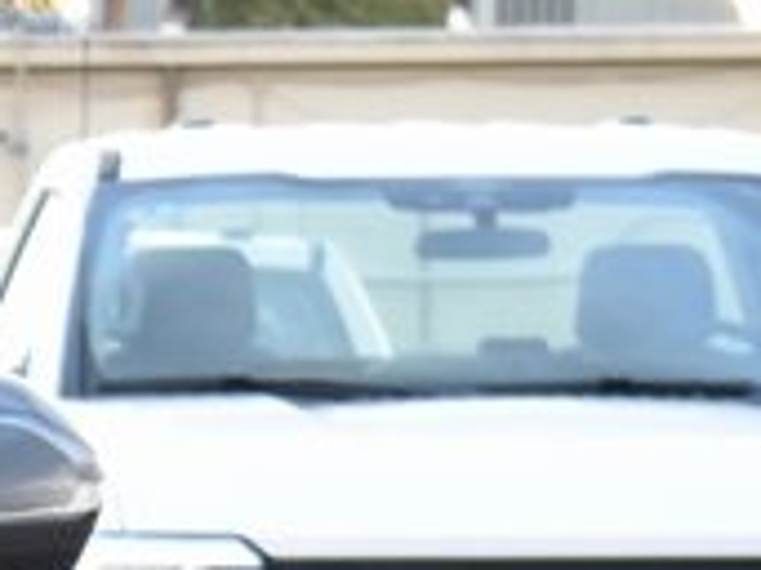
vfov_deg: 3.4
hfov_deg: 4.4
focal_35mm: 432
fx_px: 9490
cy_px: 1044
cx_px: -1482
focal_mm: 50
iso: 500
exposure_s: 1/60
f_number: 5.6
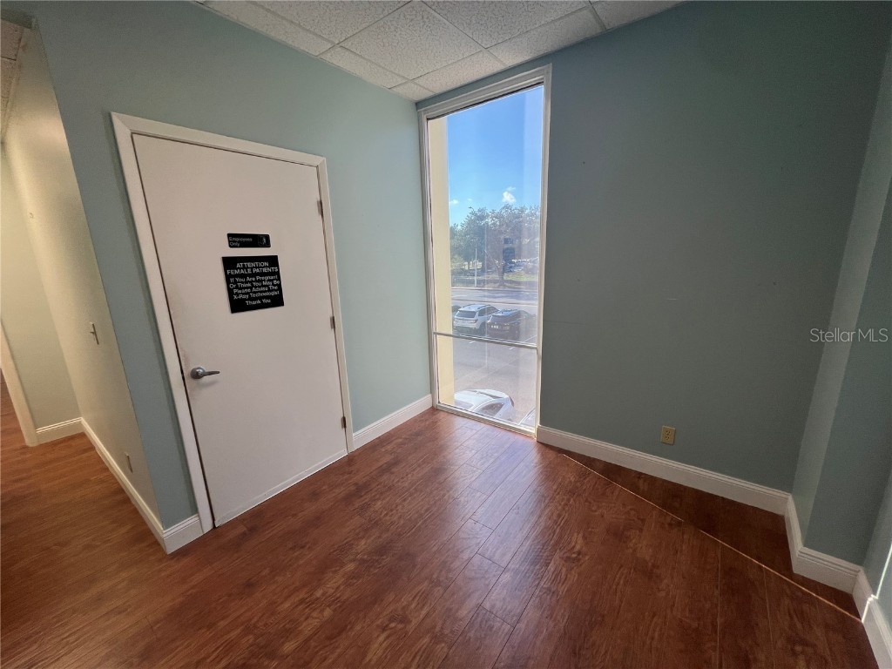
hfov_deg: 106.2
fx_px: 335
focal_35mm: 13
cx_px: 446
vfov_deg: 89.9
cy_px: 334
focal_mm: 1.57
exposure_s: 1/120
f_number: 1.8
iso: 50
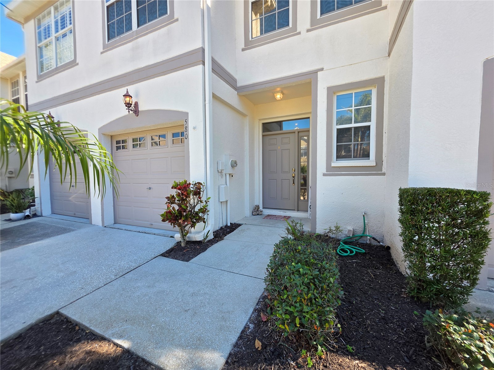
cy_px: 185
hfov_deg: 106.2
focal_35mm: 13
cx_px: 247
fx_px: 186
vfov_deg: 89.9
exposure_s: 1/310
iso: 40
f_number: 1.9
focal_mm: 2.2
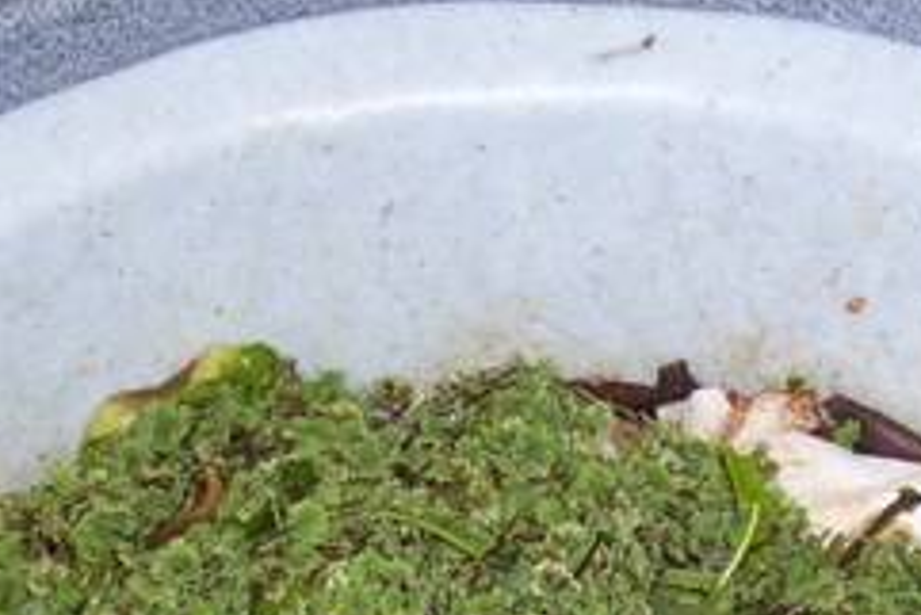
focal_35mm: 183
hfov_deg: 11.2
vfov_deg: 7.4
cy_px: 772
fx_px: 4684
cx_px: 730
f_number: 3.4
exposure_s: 1/60
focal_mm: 8.6
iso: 80
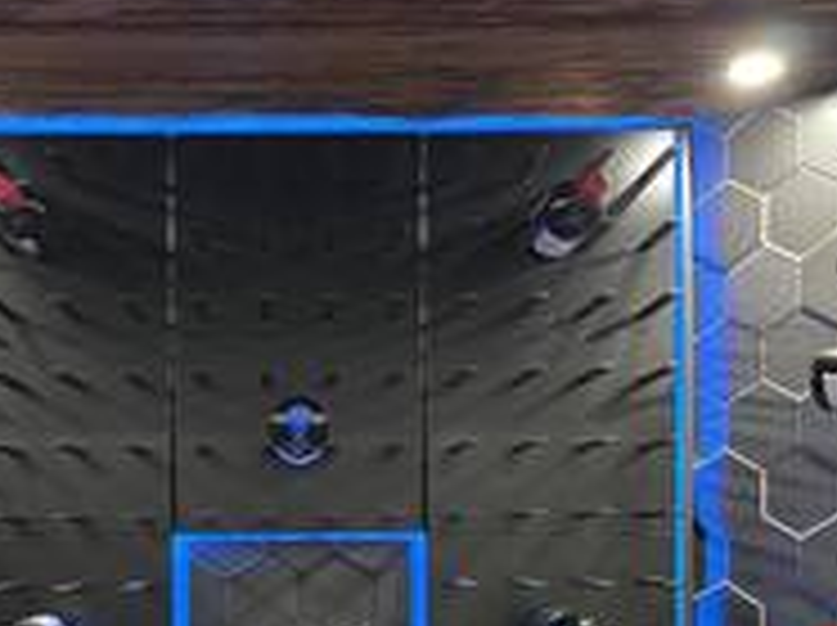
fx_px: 1352
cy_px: 531
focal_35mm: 56
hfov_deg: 34.2
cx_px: 297
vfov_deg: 25.4
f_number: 1.6
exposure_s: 1/40
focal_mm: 5.1
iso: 500
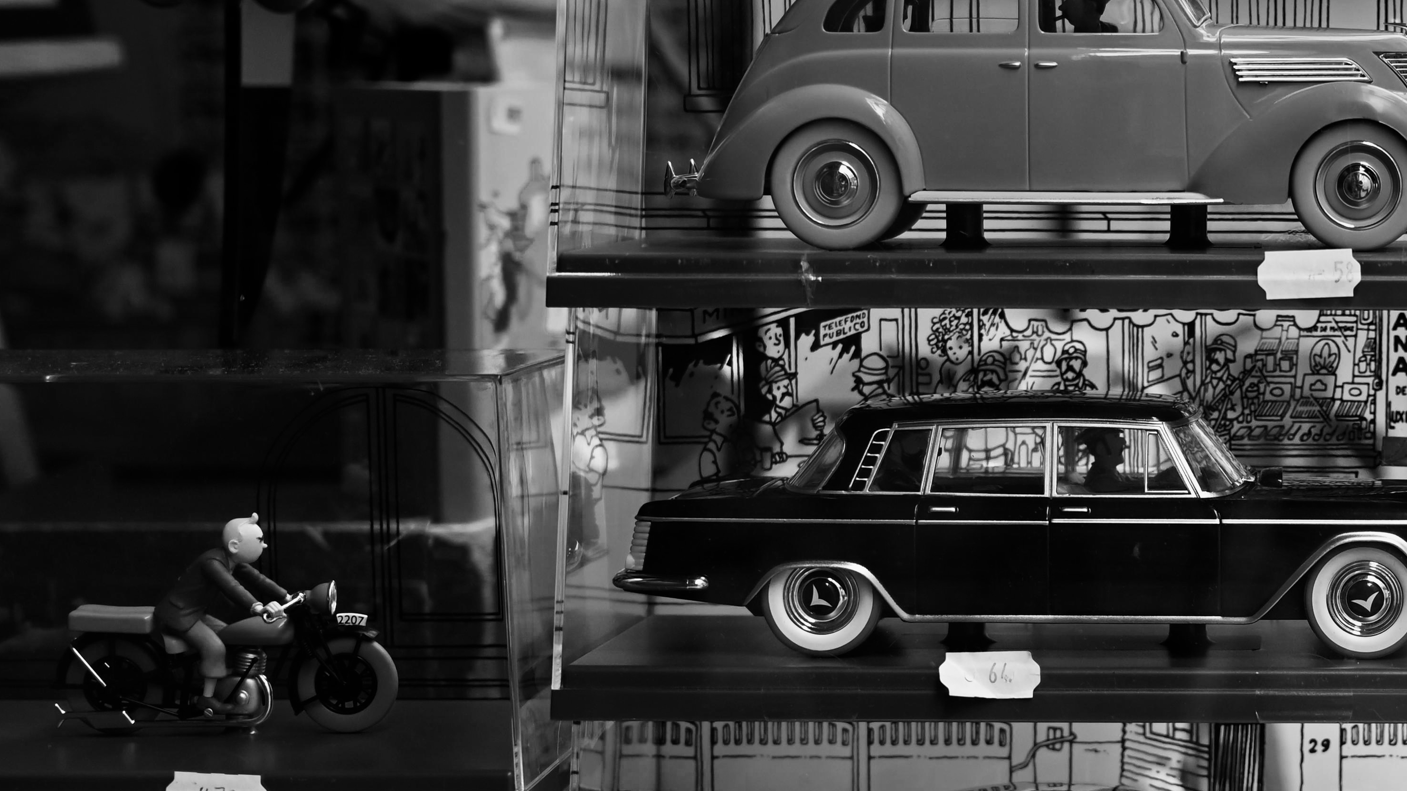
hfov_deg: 28.8
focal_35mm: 72
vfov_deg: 16.6
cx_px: 1077
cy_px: 664
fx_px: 2686
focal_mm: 43
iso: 360
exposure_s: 1/250
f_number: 4
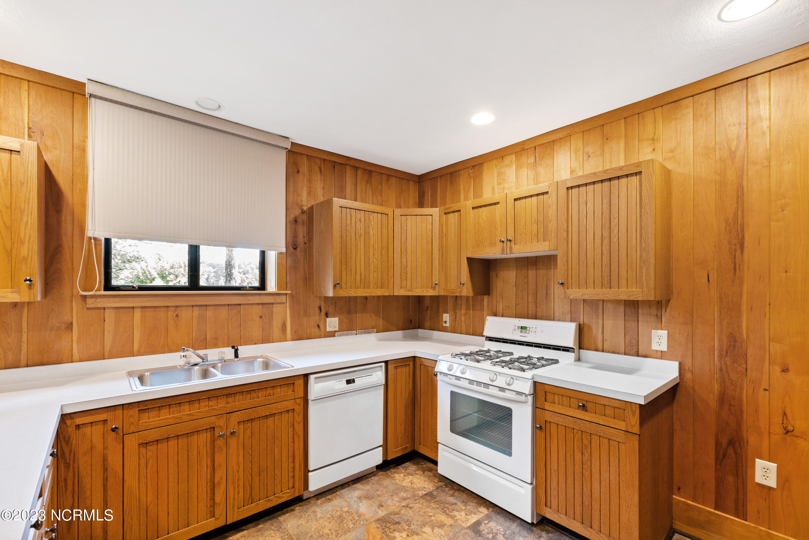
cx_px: 404
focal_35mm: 15
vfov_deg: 77.3
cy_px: 270
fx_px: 337
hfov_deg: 100.4
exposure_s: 1/2
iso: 100
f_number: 8
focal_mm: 10
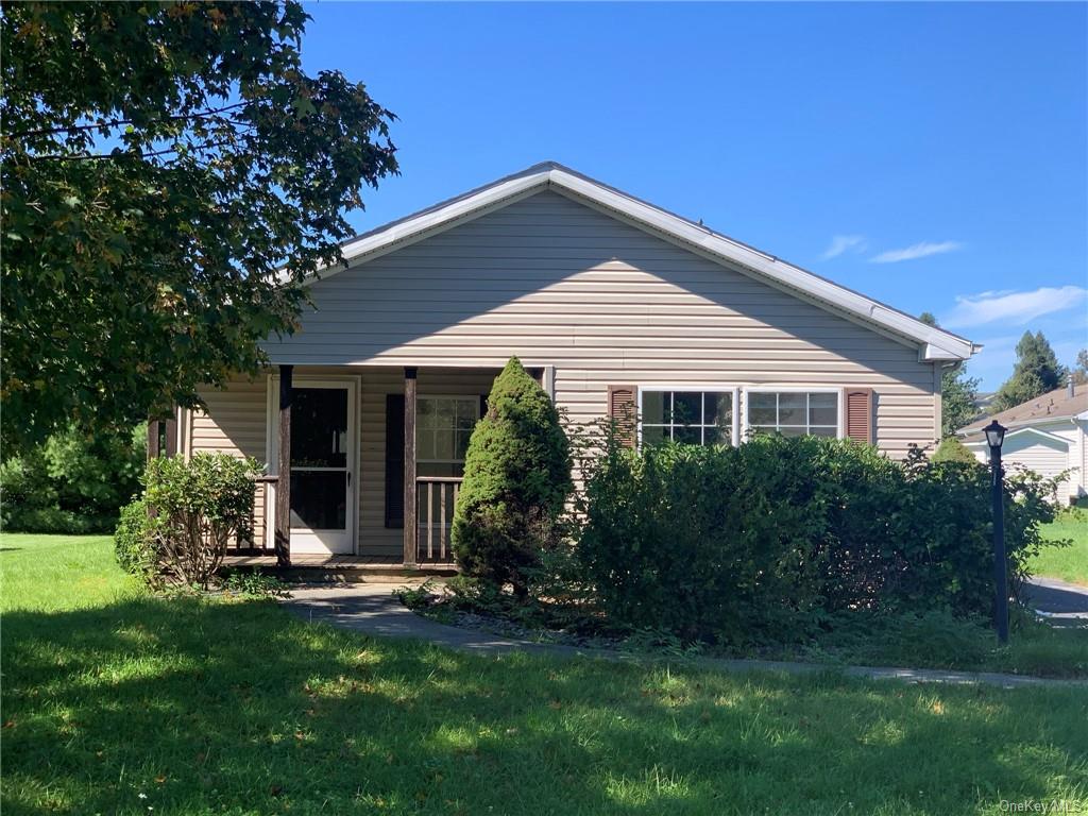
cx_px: 544
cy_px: 408
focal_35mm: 52
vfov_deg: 28.0
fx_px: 1634
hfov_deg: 36.8
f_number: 2.4
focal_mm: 6
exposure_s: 1/592
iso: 16
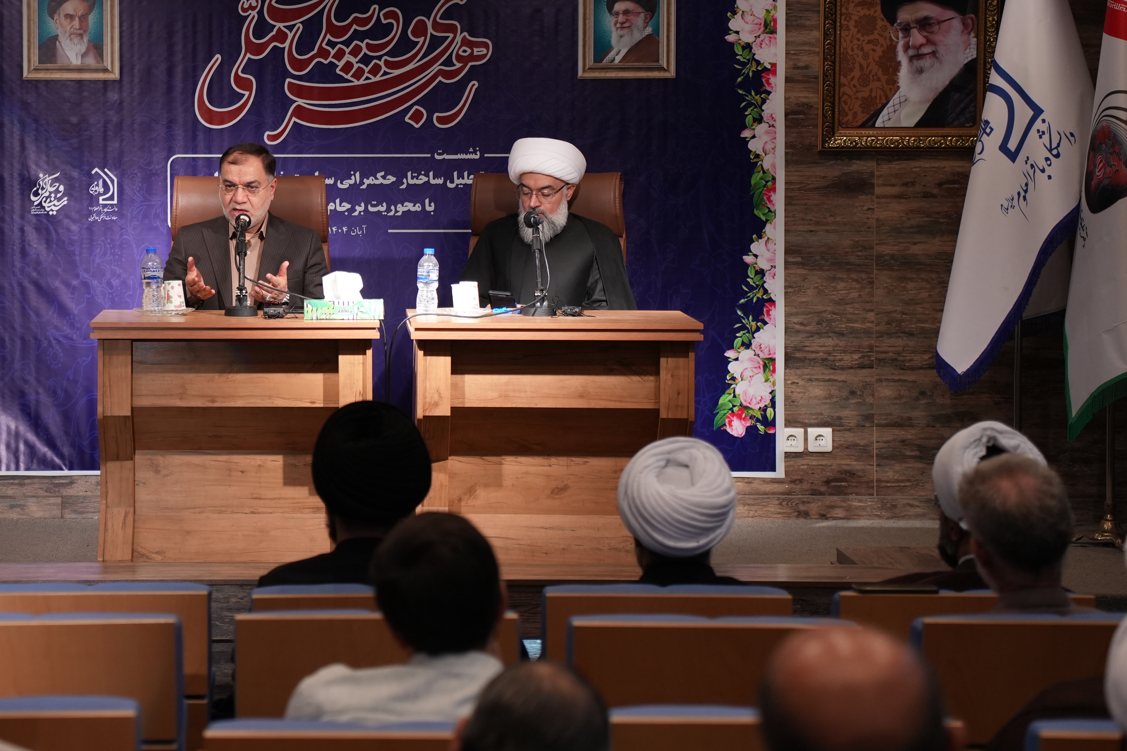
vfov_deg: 11.7
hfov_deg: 17.4
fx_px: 3662
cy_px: 238
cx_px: 276
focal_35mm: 117
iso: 1000
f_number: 2.8
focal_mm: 71
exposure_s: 1/250
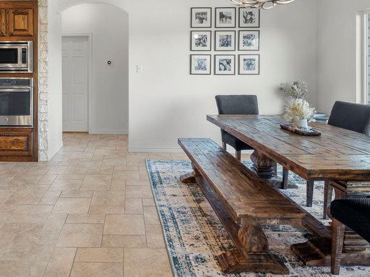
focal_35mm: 26
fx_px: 278
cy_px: 72
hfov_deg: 65.3
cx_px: 119
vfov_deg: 51.0
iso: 200
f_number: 8
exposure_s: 1
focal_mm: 14
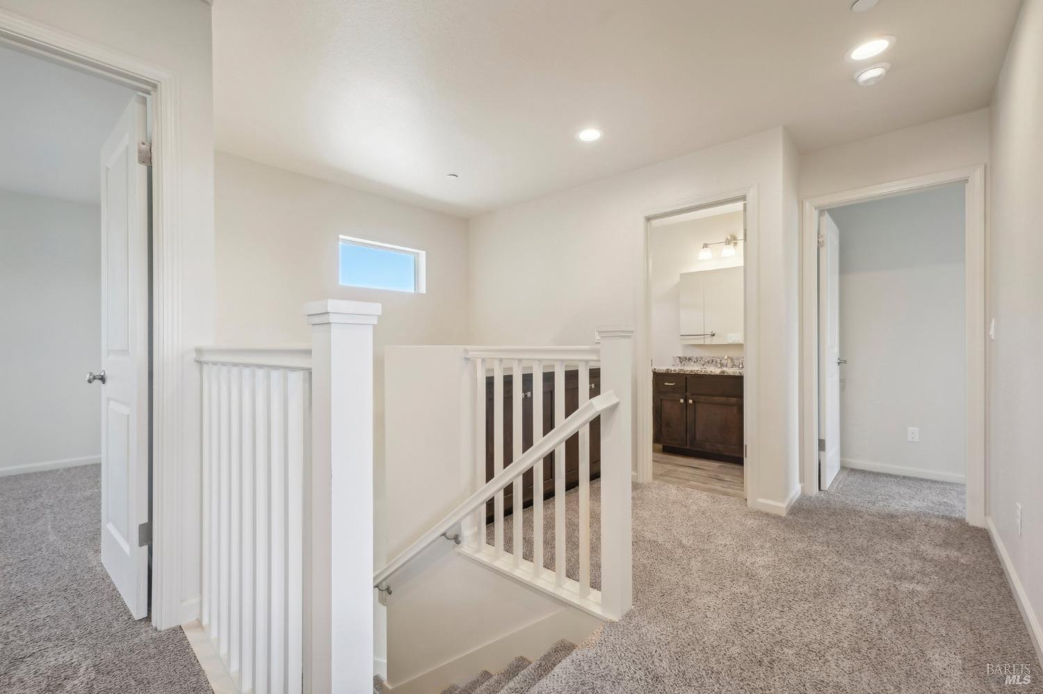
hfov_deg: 104.3
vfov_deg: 81.2
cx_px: 522
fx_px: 405
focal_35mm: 14
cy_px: 347
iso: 400
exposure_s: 1/15
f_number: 8
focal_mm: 14
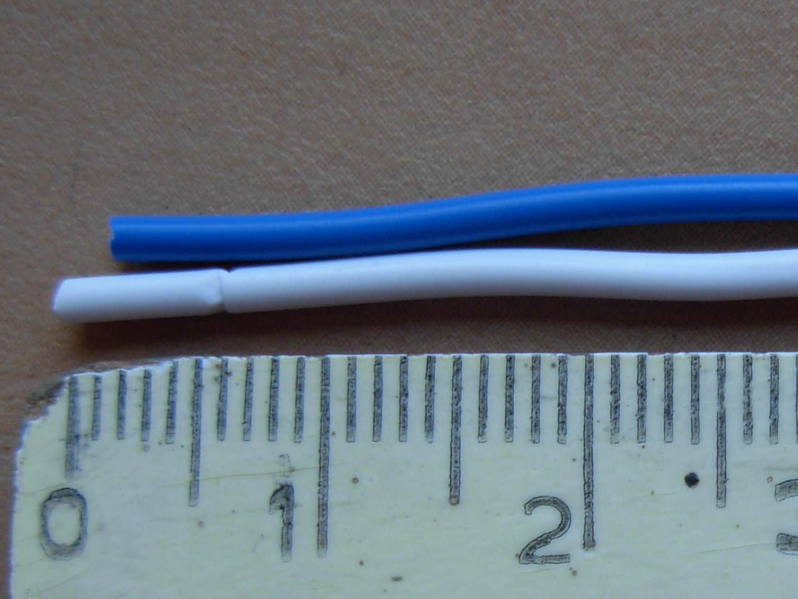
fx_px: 1752
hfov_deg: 25.0
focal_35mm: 76
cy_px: 457
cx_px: 695
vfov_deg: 19.2
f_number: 2.9
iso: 79
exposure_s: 1/46.5
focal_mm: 6.3
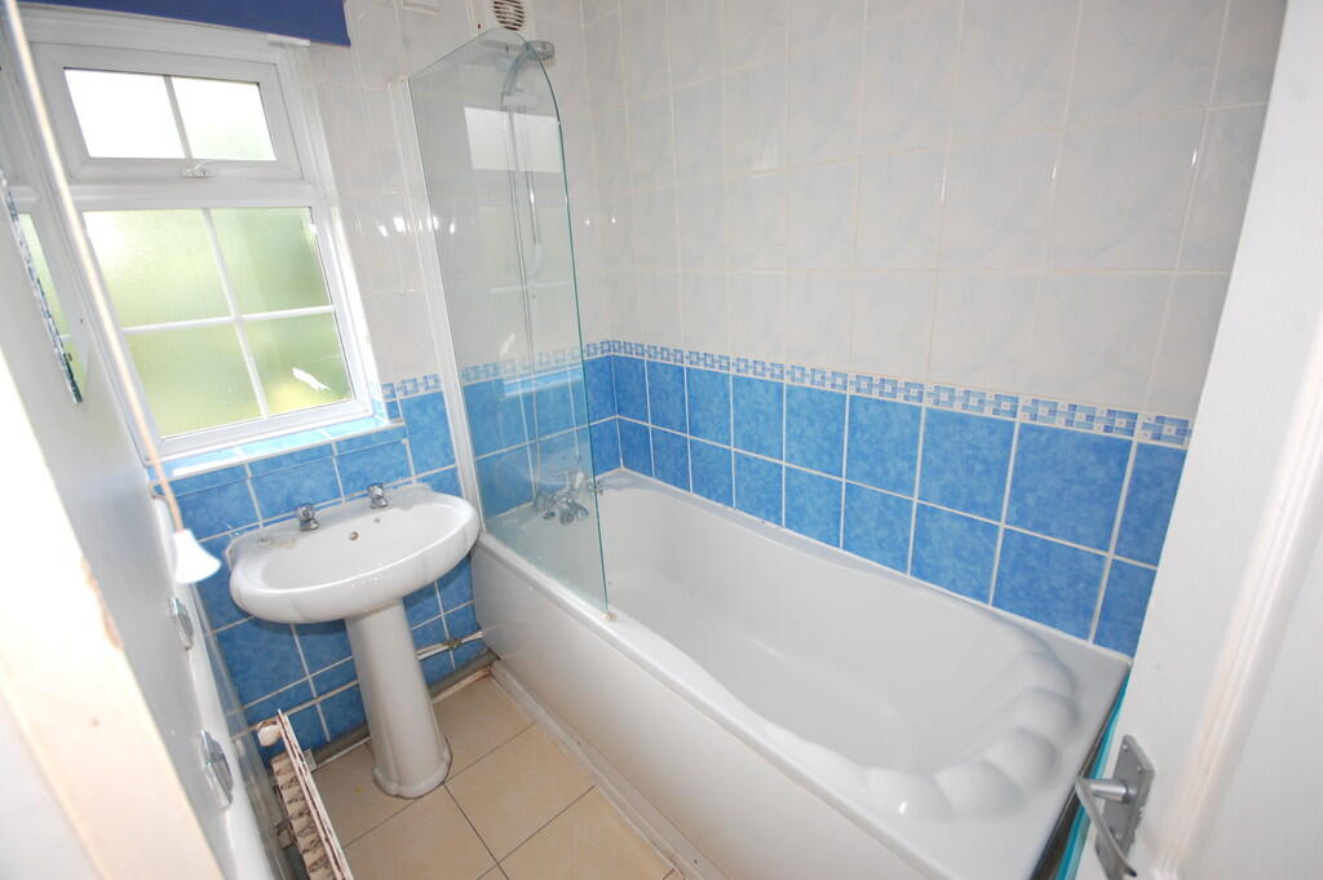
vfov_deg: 77.2
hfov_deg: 100.4
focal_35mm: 15
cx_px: 662
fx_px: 551
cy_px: 440
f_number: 4
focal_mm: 10
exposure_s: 1/60
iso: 400
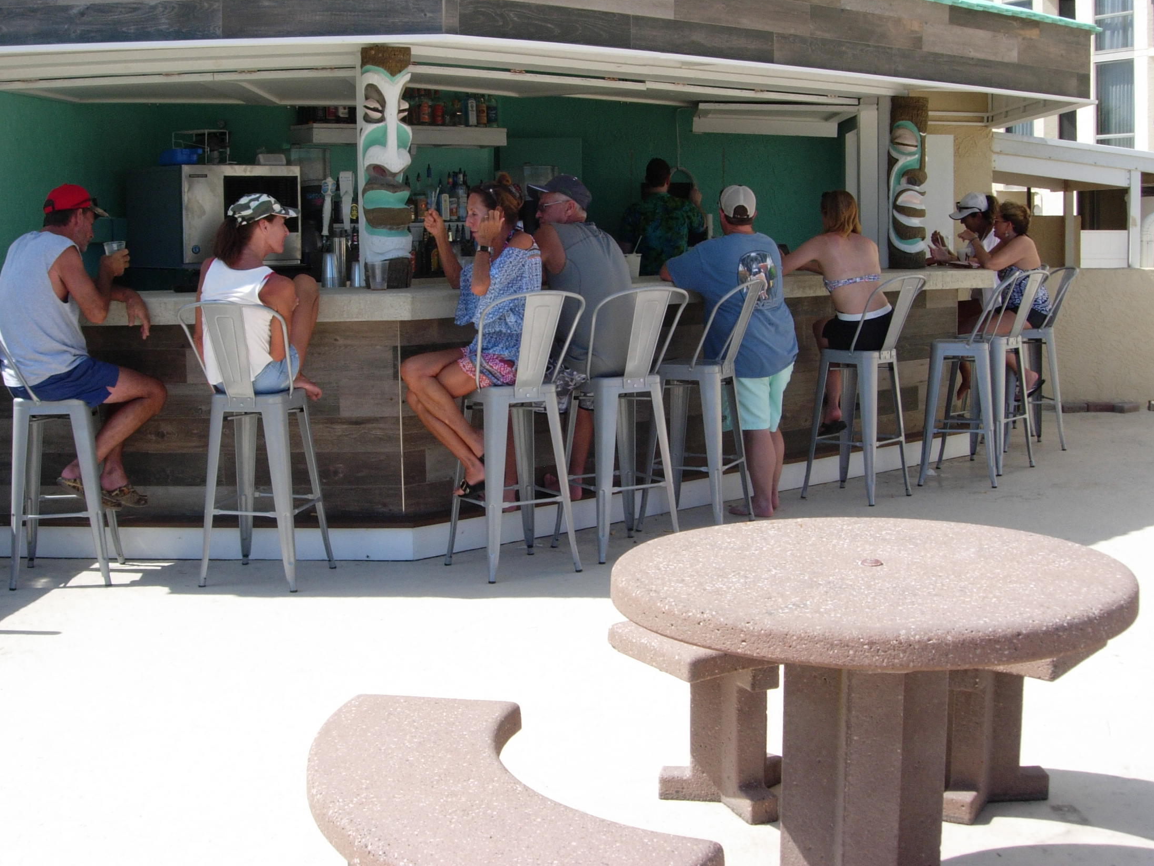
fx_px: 1500
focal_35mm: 45
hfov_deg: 42.1
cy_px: 366
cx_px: 548
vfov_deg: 32.1
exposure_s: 1/418
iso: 64
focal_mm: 7.8
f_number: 4.8
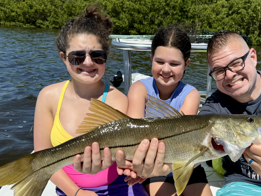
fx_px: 271
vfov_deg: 39.5
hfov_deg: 50.6
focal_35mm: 36
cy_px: 114
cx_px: 169
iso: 100
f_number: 1.78
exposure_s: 1/6173
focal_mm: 6.76
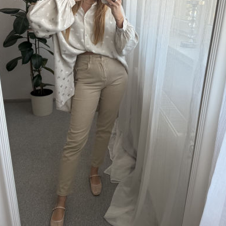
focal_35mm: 33
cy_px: 74
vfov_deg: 48.8
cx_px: 125
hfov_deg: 49.7
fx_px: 244
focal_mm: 6.76
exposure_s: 1/283
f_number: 1.78
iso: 100
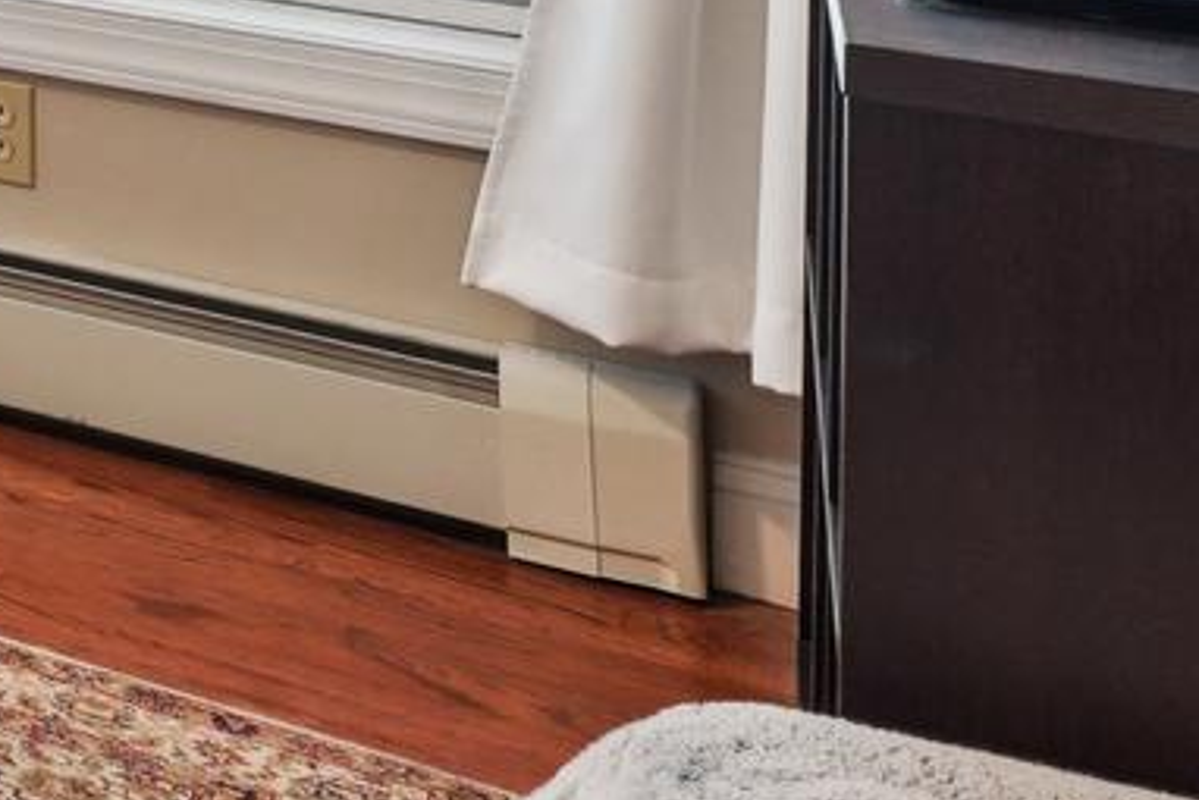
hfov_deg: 13.8
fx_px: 2499
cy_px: -707
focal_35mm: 75
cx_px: -1905
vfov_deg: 15.3
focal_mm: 14
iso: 500
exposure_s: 1/8
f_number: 8
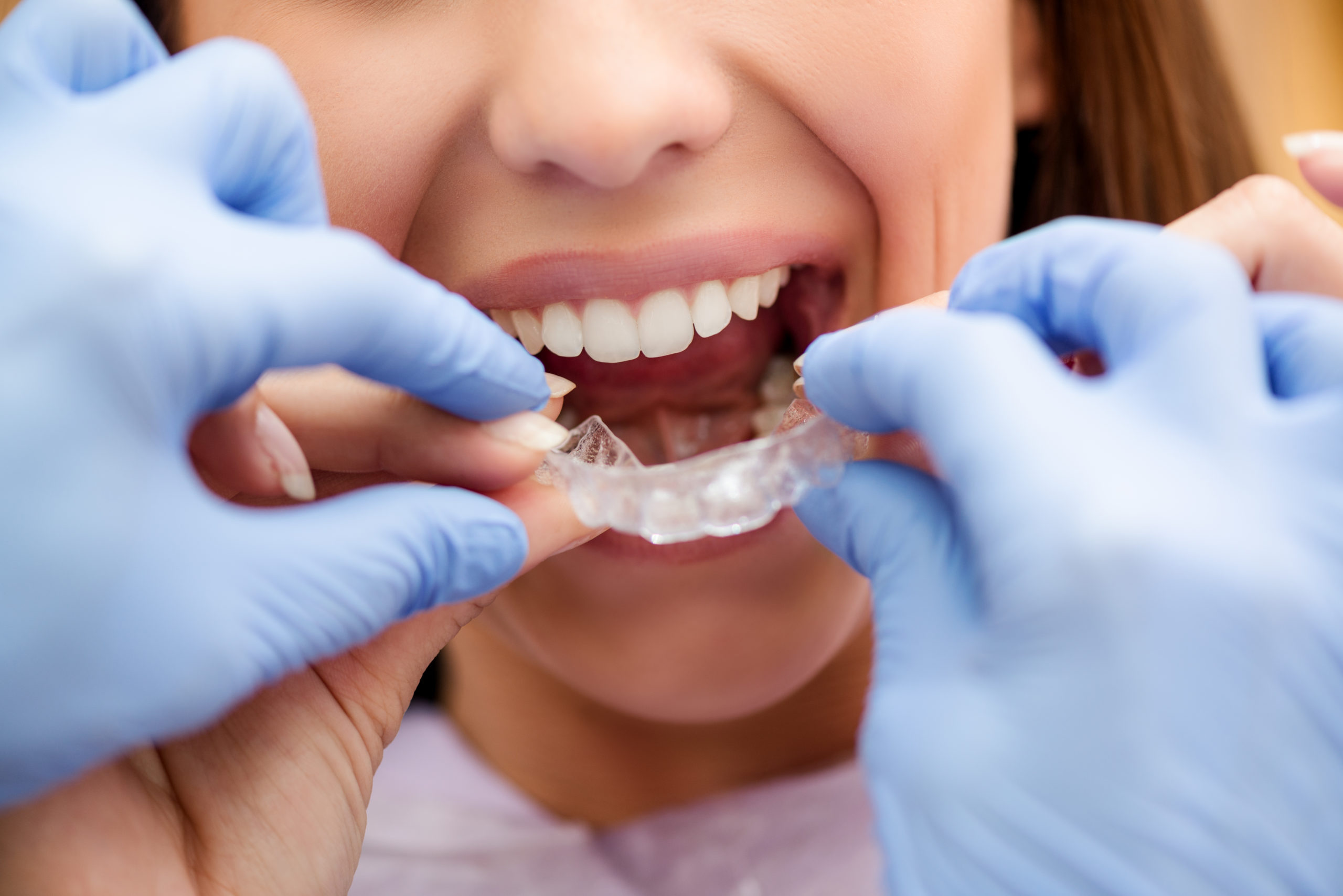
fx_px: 3918
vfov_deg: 13.1
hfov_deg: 19.4
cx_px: 672
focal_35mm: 105
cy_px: 448
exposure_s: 1/80
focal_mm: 105
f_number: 3
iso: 100
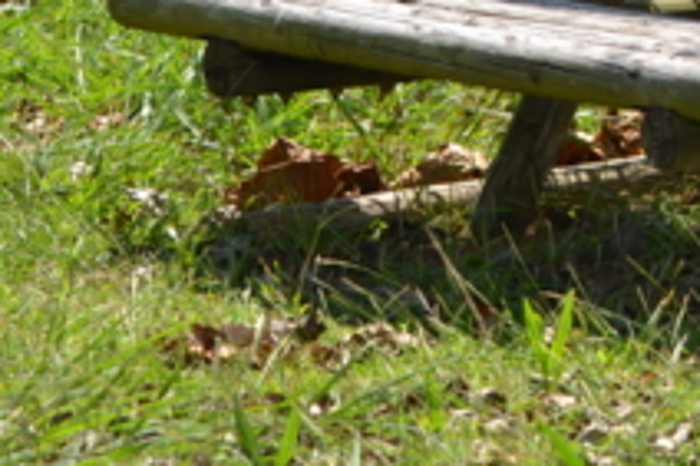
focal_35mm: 311
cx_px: 538
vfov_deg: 4.4
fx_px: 6040
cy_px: -375
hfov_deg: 6.6
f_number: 8
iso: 100
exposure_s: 1/250
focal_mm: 55
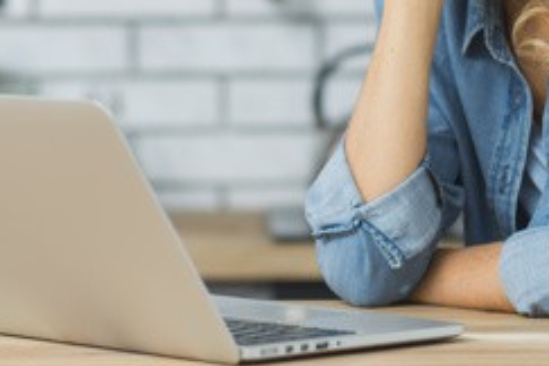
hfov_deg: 9.4
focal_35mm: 219
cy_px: -62
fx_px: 3339
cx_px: 346
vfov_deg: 6.2
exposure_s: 1/160
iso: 250
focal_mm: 85
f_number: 2.8
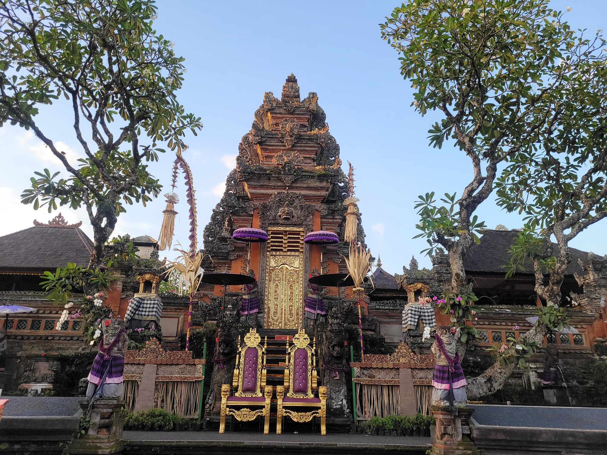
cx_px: 304
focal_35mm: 26
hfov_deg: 67.3
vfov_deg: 53.1
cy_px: 228
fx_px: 456
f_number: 1.8
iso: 40
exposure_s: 1/164
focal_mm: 5.4
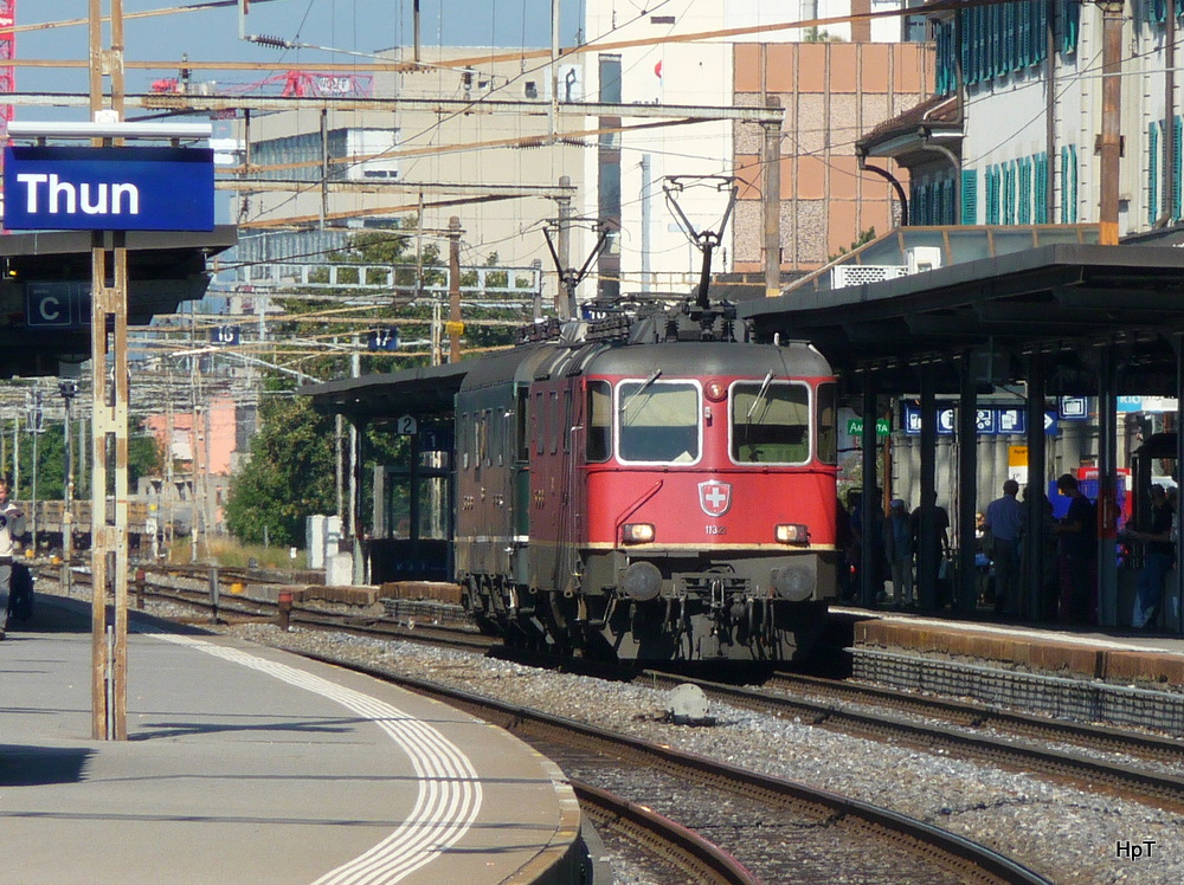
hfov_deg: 7.1
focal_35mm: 280
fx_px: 9568
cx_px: 592
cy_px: 442
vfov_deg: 5.3
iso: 100
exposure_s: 1/640
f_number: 4.9
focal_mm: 47
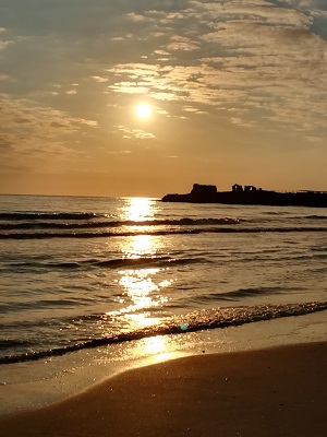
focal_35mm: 59
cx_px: 164
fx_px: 743
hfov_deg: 24.8
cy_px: 218
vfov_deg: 32.7
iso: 50
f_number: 2.2
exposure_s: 1/13158
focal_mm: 3.83
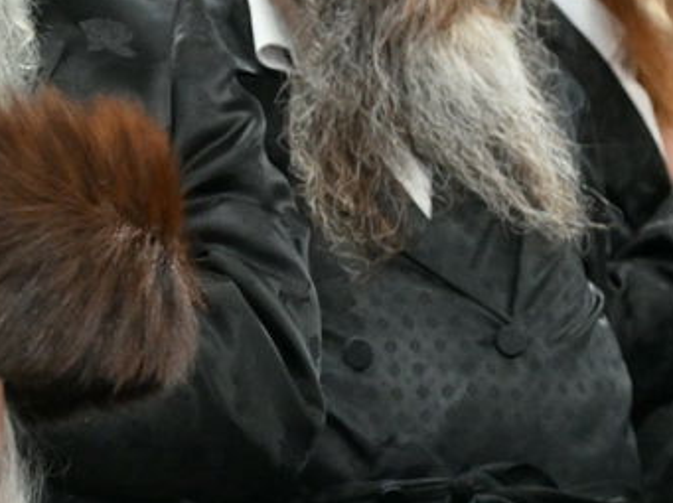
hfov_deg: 7.9
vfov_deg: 6.0
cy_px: 248
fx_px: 4836
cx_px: 14
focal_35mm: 249
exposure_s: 1/200
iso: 3200
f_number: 4.5
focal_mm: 63
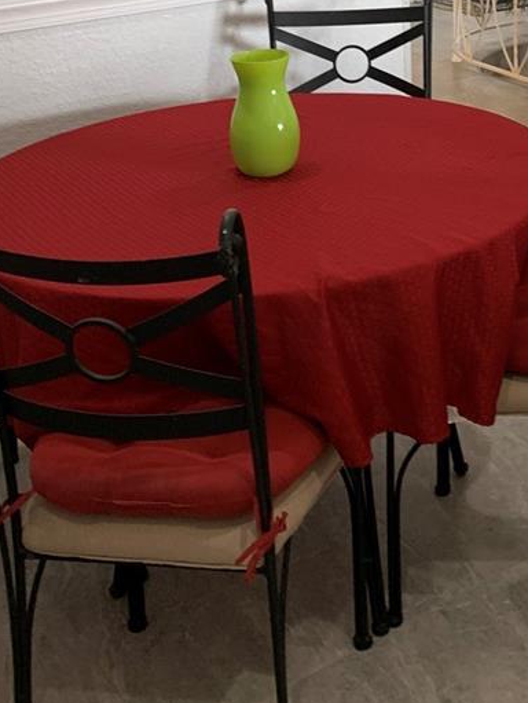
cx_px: 500
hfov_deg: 23.3
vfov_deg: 29.4
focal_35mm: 61
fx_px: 1239
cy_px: -15
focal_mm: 4.25
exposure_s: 1/60
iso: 100
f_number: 1.8
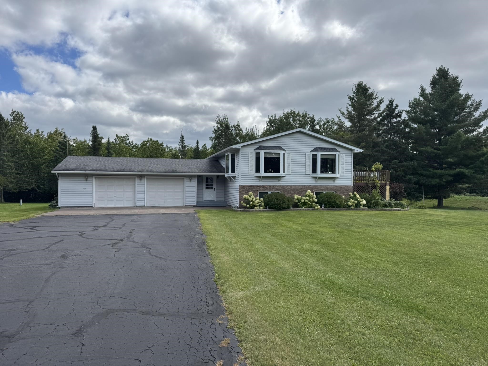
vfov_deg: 56.8
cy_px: 183
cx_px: 244
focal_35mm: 24
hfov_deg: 71.6
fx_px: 338
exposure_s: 1/4950
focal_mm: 6.76
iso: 80
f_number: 1.78
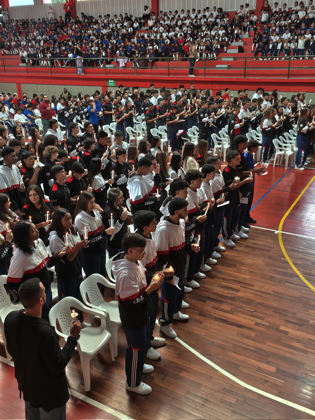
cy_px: 210
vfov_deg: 52.6
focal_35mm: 35
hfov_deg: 40.7
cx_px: 158
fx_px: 425
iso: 400
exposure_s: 1/120
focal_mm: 5.35
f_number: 1.7
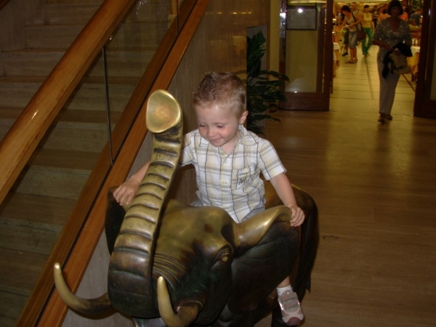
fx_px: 479
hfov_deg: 49.0
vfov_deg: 37.7
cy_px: 164
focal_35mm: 38
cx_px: 218
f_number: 2.9
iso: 50
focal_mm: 6.3
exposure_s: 1/32
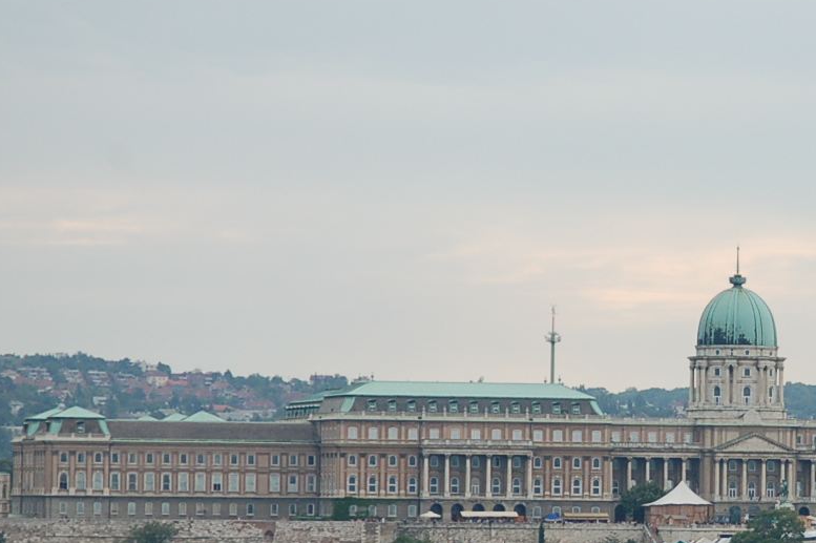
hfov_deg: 8.6
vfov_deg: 5.8
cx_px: 750
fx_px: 5391
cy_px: 410
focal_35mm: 238
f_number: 5.6
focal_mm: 82
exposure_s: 1/500
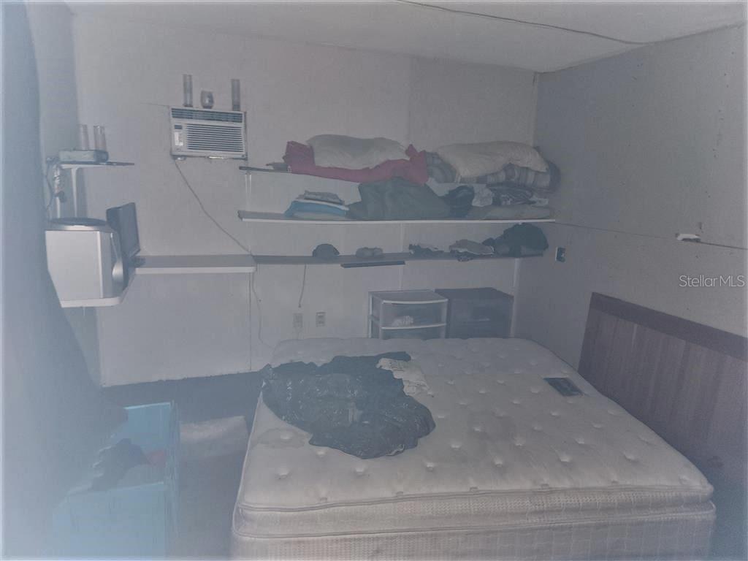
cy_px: 280
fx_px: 497
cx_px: 374
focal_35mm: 23
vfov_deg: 58.9
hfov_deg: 73.9
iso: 125
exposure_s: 1/18
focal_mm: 5.4
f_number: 1.8
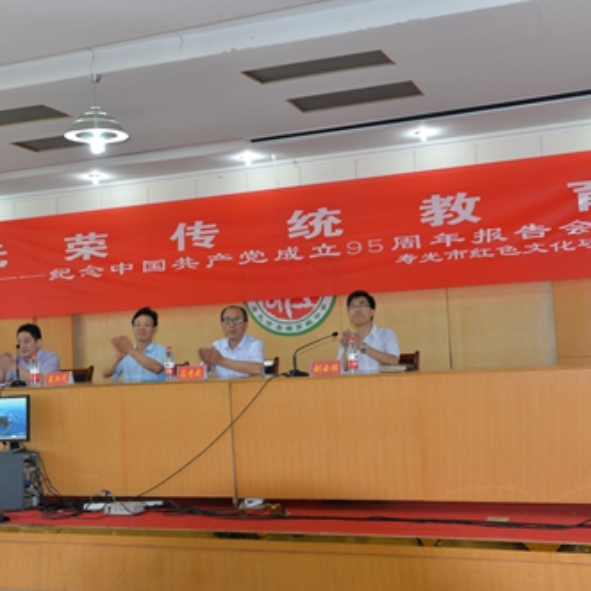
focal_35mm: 45
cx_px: 282
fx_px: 869
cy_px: 295
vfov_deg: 37.6
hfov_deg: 37.5
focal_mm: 35
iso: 800
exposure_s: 1/60
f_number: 5
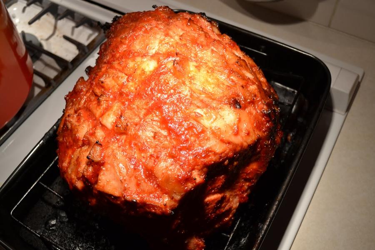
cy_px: 125
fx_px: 375
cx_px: 188
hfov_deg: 53.1
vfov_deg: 36.9
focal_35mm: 36
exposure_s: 1/80
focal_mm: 24
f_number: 4.5
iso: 400
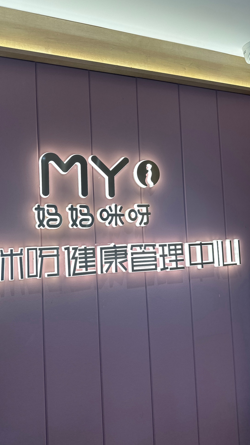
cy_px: 216
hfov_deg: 42.2
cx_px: 80
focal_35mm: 27
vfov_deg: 69.9
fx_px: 318
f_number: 1.78
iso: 64
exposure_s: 1/162
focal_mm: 6.86
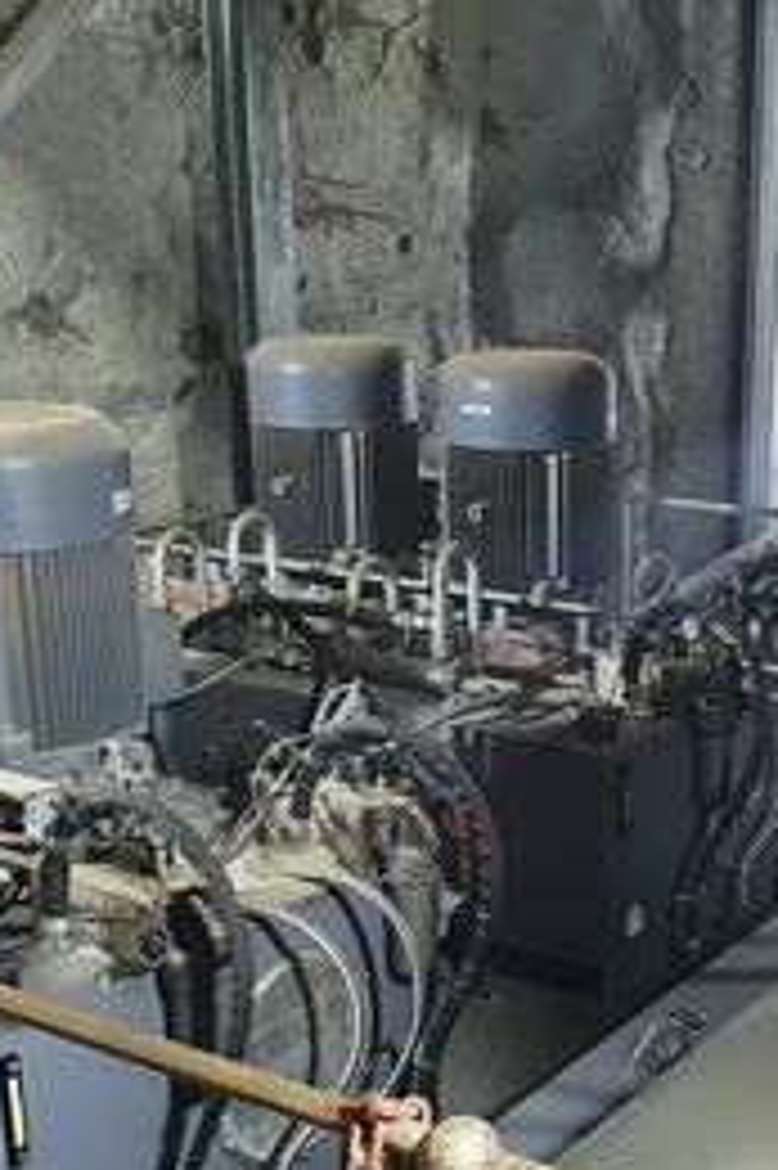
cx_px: 643
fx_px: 1688
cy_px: 736
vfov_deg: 38.0
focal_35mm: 52
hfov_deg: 25.4
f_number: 2.4
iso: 250
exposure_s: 1/50
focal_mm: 4.32
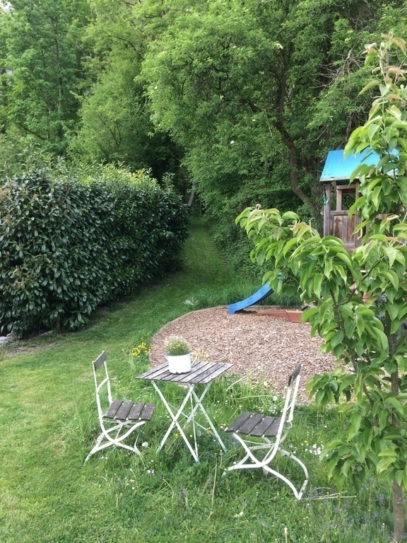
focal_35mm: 29
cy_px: 272
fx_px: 455
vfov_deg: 61.7
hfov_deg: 48.2
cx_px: 204
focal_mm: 4.15
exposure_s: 1/140
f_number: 2.2
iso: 32
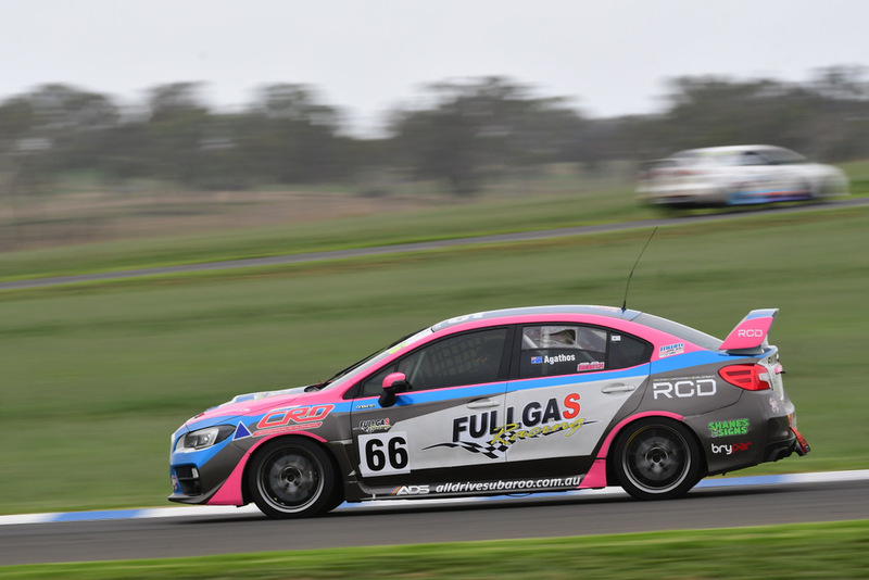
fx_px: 9417
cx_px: 434
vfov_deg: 3.5
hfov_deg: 5.3
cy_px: 290
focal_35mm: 390
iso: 160
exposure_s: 1/160
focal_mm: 260
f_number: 10
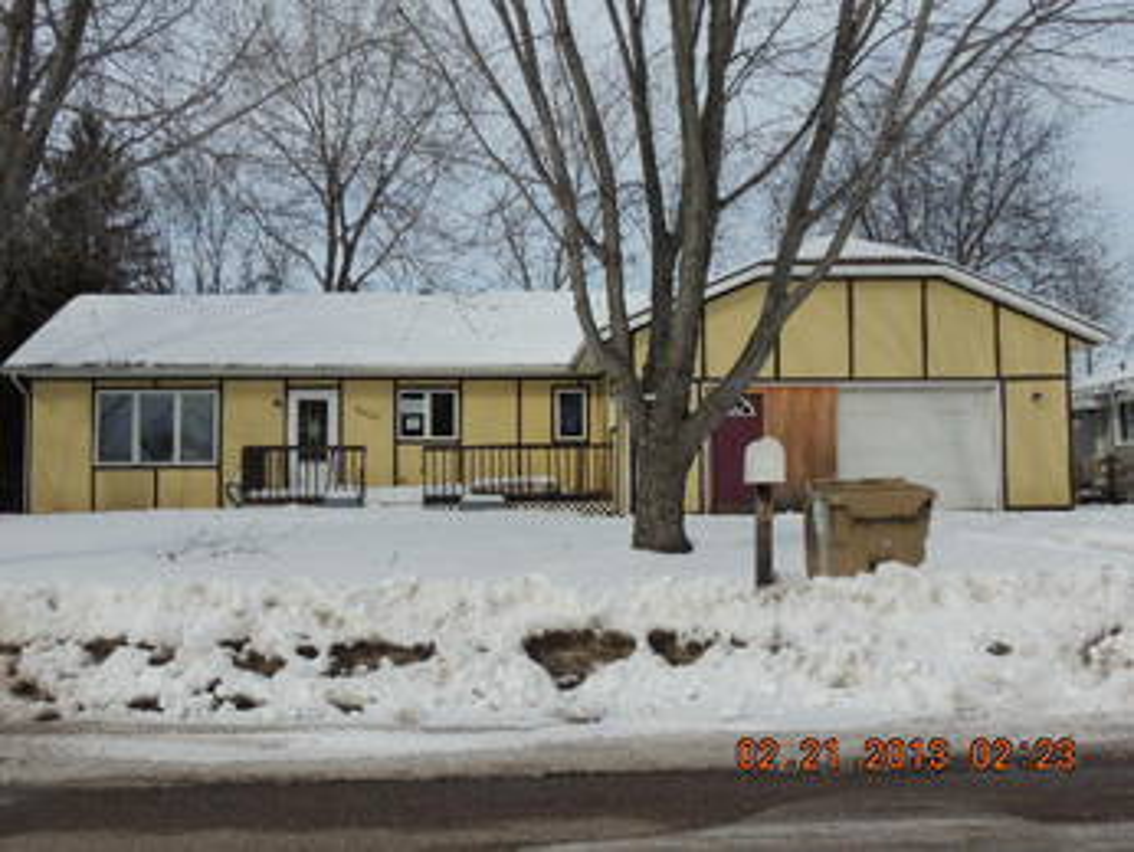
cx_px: 567
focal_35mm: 43
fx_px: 1410
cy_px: 426
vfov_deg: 33.6
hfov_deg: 43.8
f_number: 3.8
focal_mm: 7.6
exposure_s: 1/1250
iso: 100
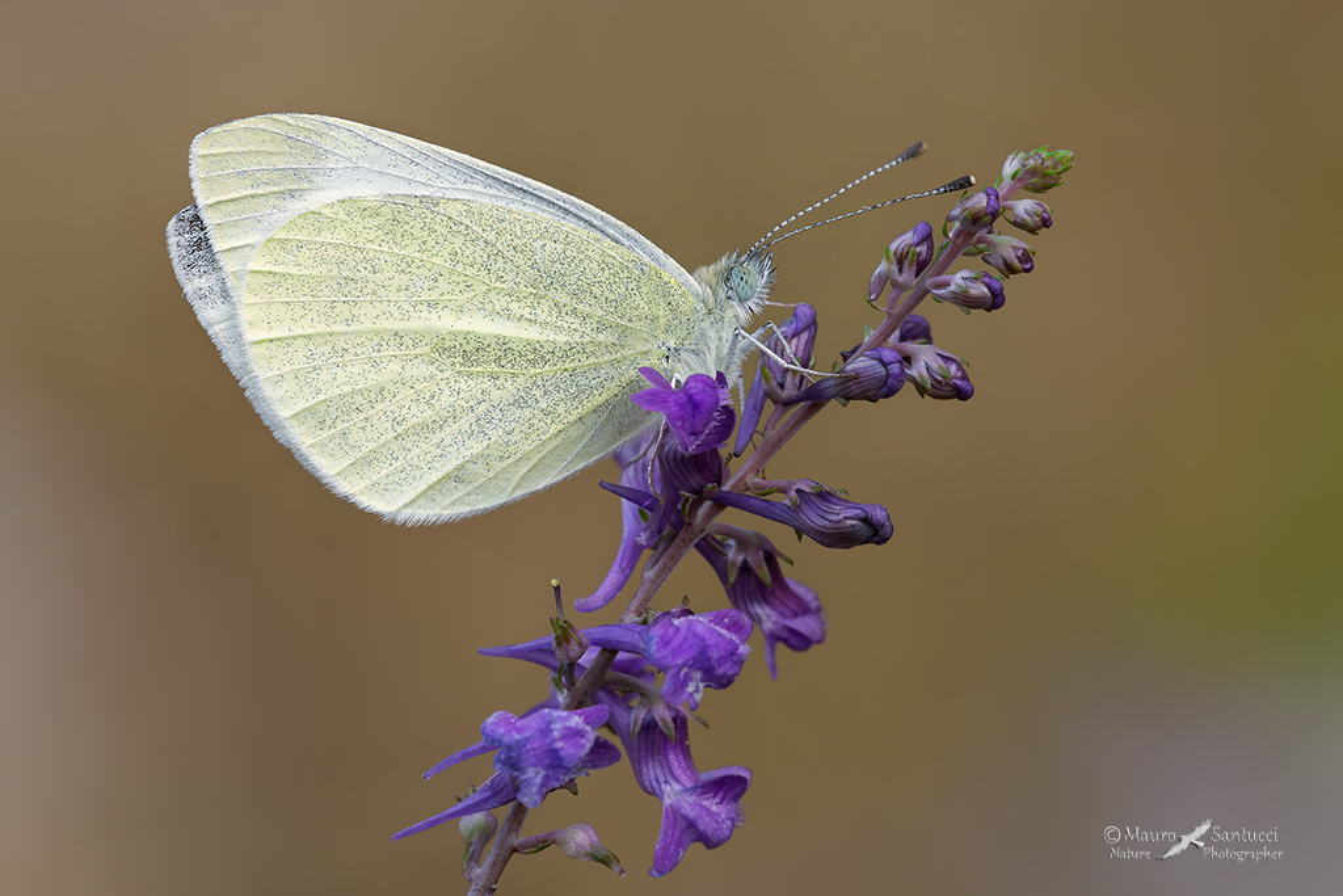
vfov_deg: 7.6
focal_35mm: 180
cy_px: 448
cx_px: 672
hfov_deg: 11.4
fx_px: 6715
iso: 100
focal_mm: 180
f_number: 14
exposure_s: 1/4
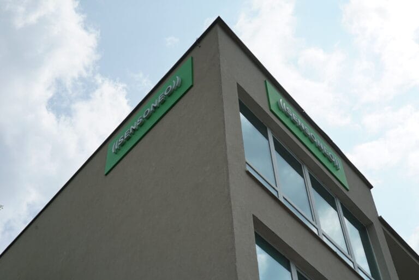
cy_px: 140
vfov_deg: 27.6
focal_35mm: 49
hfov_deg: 40.3
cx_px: 210
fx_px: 571
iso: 100
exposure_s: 1/500
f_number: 8
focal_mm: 49
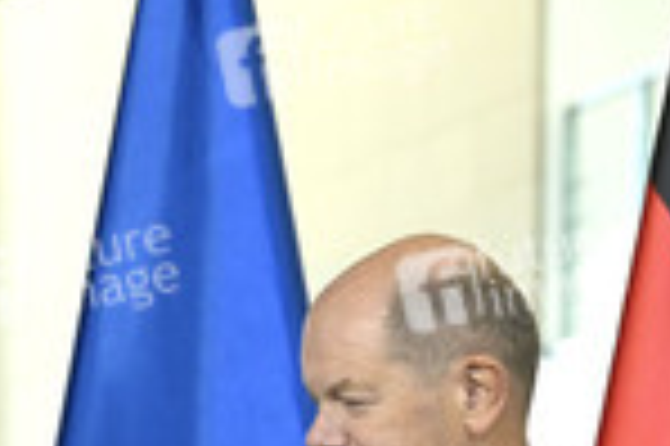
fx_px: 4796
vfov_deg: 5.3
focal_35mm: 258
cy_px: 617
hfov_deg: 7.9
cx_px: -56
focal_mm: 85
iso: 5000
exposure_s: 1/1000
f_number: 4.5
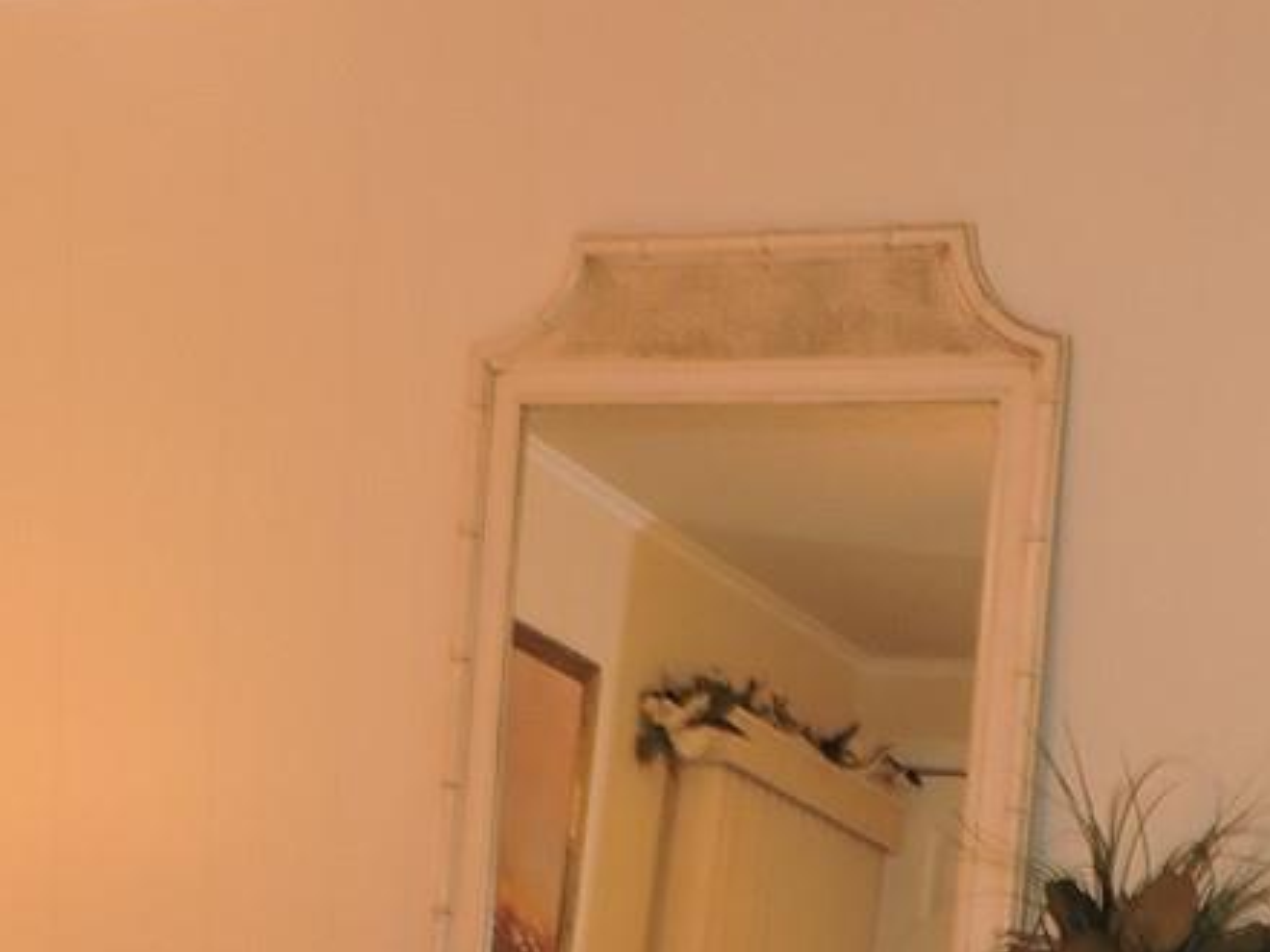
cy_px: 1396
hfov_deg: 17.9
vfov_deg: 12.9
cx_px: 266
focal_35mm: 109
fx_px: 3999
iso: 200
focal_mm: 5.4
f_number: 3.1
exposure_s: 1/30
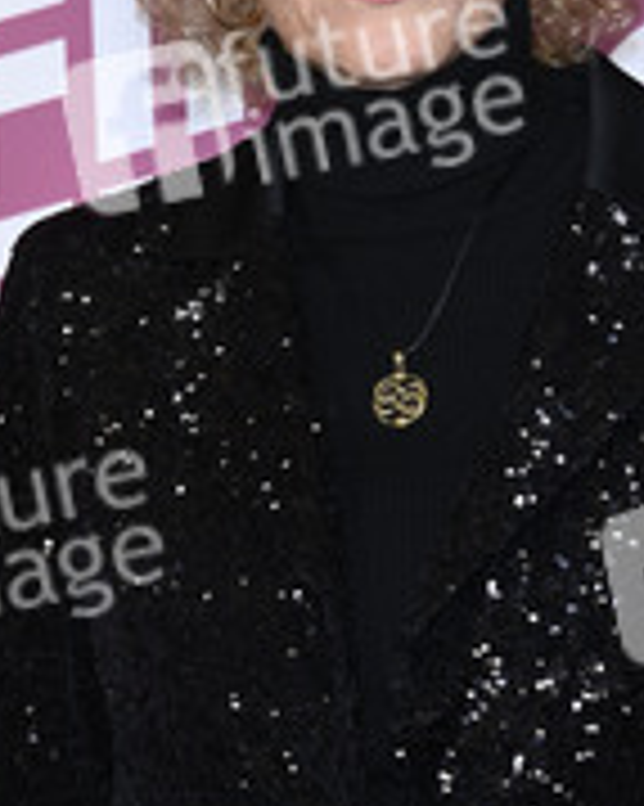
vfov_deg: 11.2
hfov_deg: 9.0
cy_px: 333
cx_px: 423
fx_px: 4101
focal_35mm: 172
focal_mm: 82
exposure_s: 1/250
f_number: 5.6
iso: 640
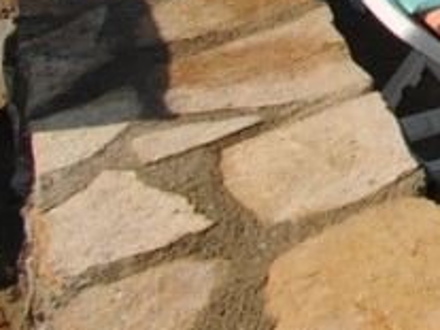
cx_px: 1068
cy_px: -336
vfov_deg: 14.9
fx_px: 1016
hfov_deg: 14.7
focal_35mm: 80
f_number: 10
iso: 100
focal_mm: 10
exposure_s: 1/200
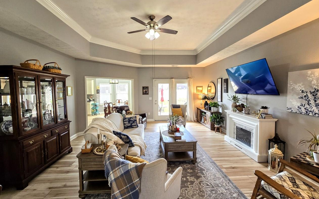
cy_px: 95
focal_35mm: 14
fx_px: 122
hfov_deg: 105.3
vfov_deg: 78.6
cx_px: 158
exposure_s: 1/60
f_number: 2.2
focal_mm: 2.2
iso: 80
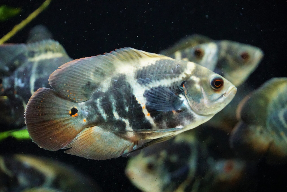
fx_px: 1363
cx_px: 144
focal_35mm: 171
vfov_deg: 8.0
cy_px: 96
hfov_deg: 12.0
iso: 12800
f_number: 5.6
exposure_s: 1/750
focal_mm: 114
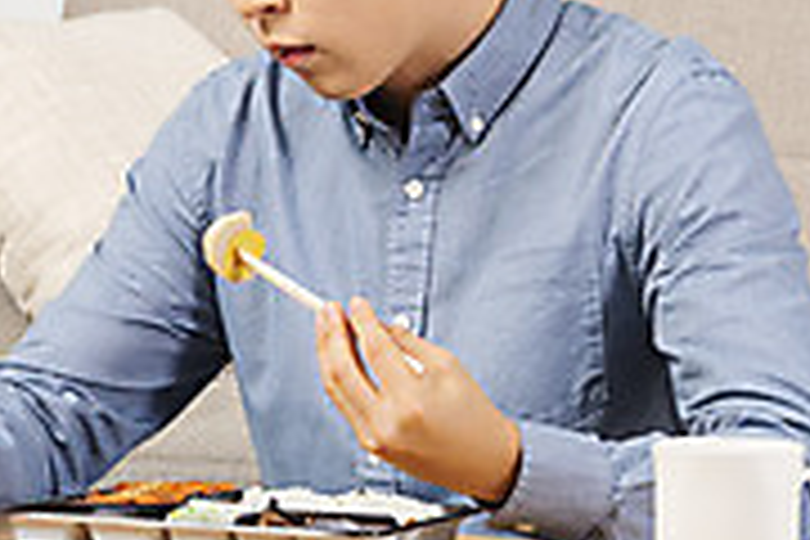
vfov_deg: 5.9
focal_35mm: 233
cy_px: 338
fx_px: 5242
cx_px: 583
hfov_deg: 8.8
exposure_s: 1/125
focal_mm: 70
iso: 100
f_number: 13
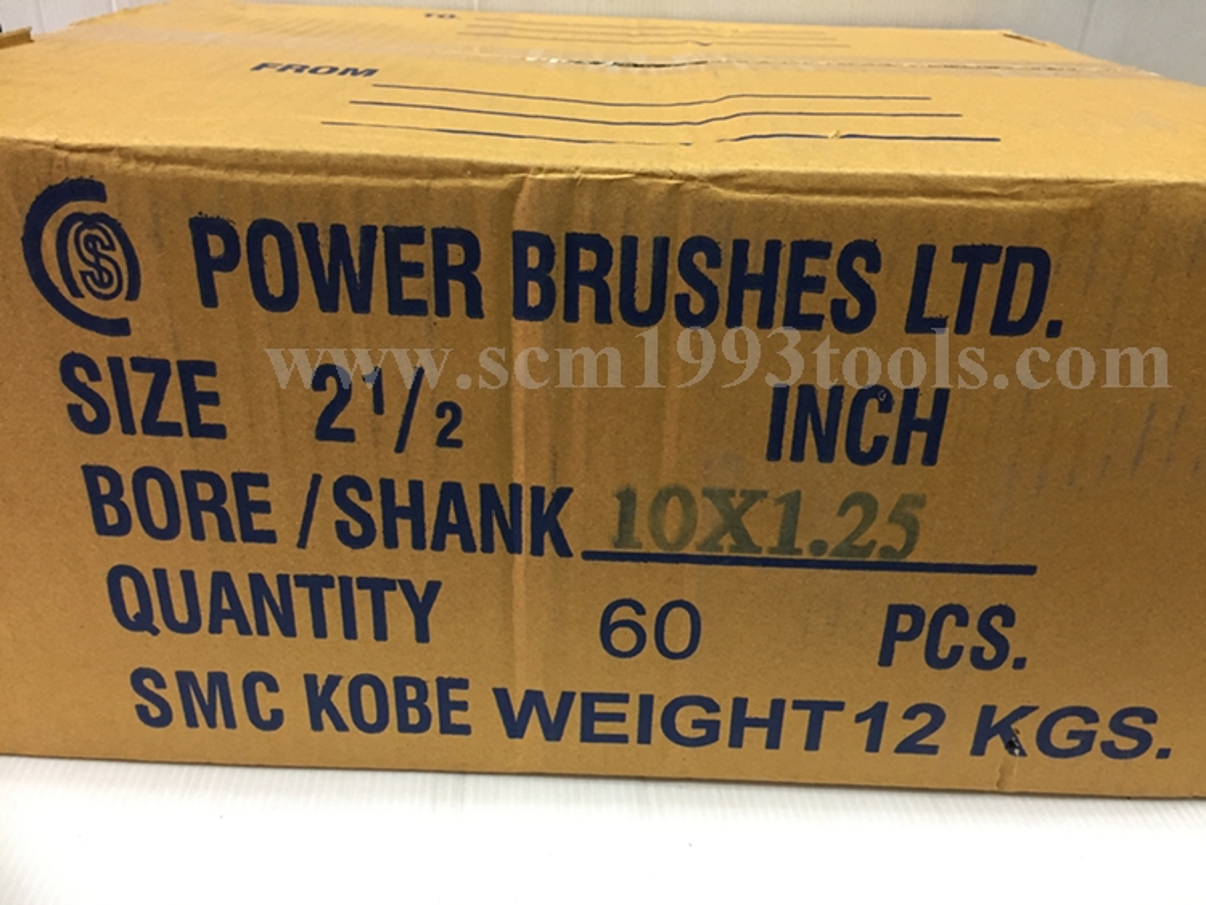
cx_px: 603
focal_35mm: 29
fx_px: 1011
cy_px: 452
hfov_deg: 61.6
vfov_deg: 48.3
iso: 160
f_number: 2.2
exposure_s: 1/33
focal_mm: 4.15
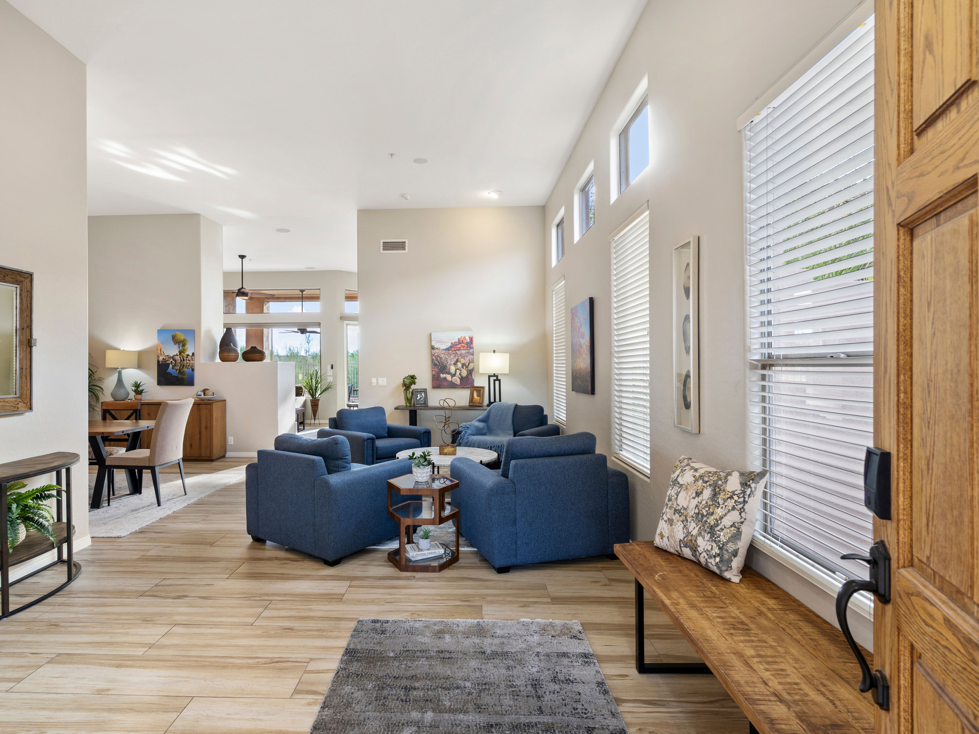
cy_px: 360
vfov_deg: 71.6
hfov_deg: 87.5
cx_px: 442
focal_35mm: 18
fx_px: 509
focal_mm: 16
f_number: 8
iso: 200
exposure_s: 1/10
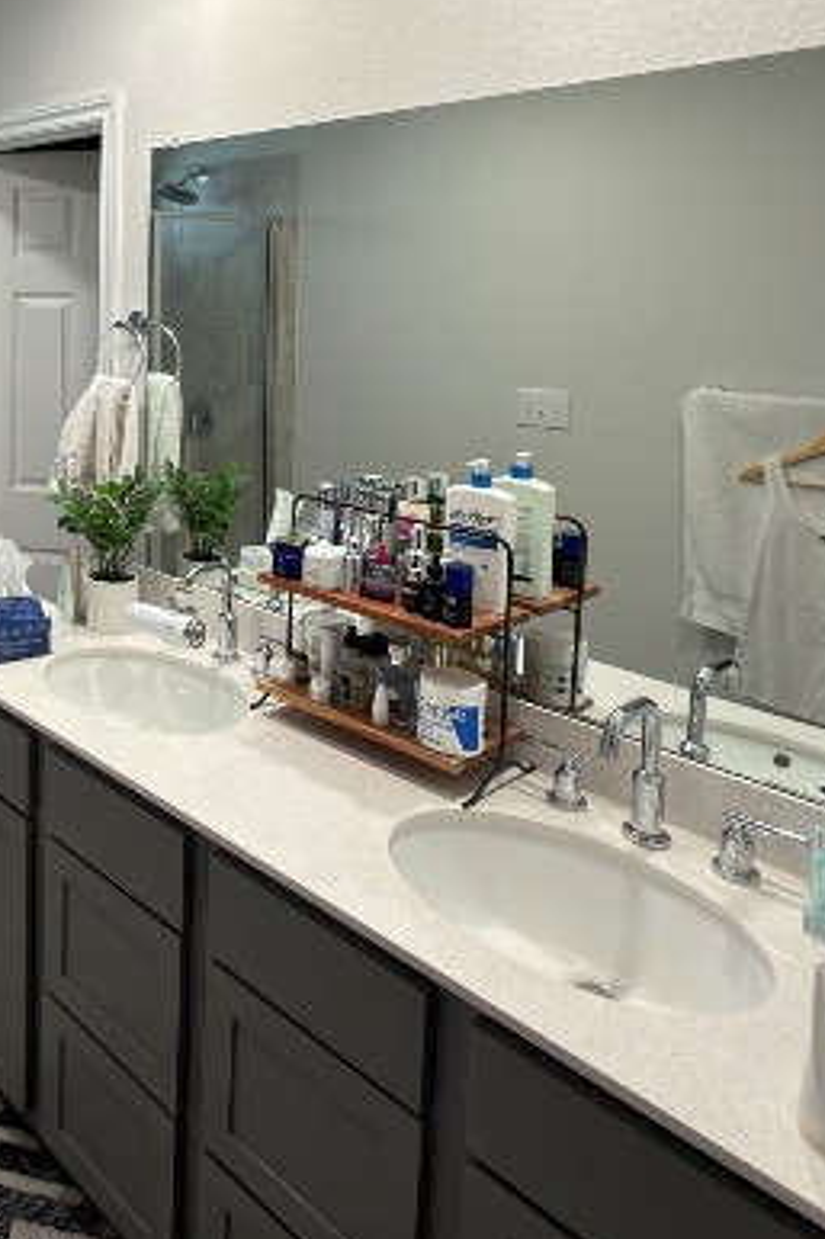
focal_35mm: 29
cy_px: 360
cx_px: -22
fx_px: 998
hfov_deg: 39.1
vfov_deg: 61.2
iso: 40
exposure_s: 1/40
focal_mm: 2.22
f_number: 2.2
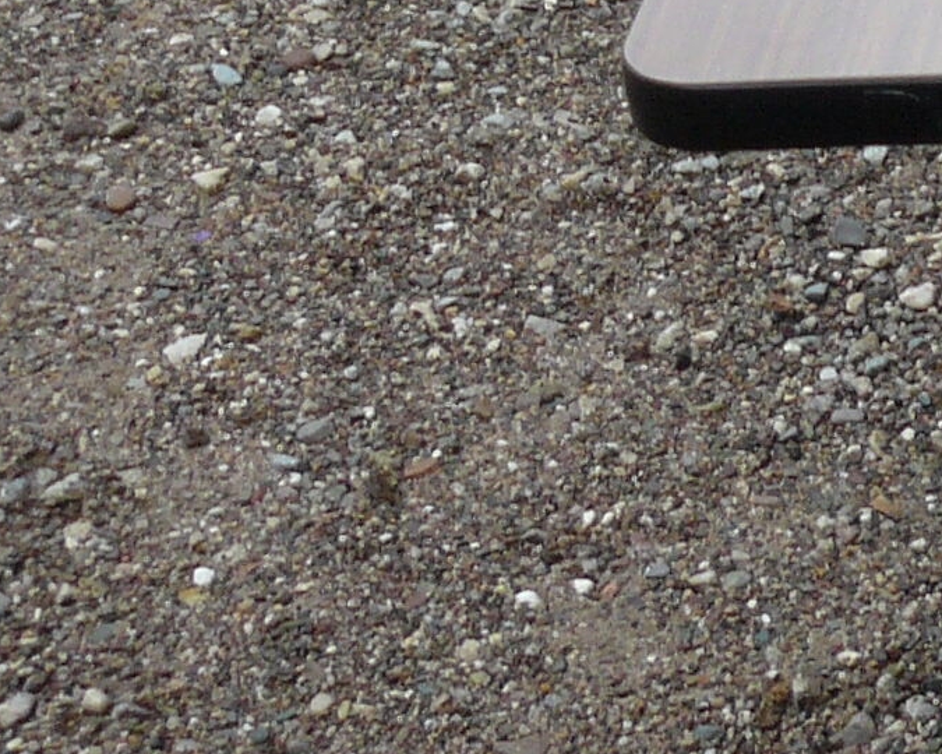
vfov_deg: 9.5
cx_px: 1760
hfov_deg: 11.1
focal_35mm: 160
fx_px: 4461
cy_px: -128
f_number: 4.5
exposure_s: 1/200
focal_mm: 6
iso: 100
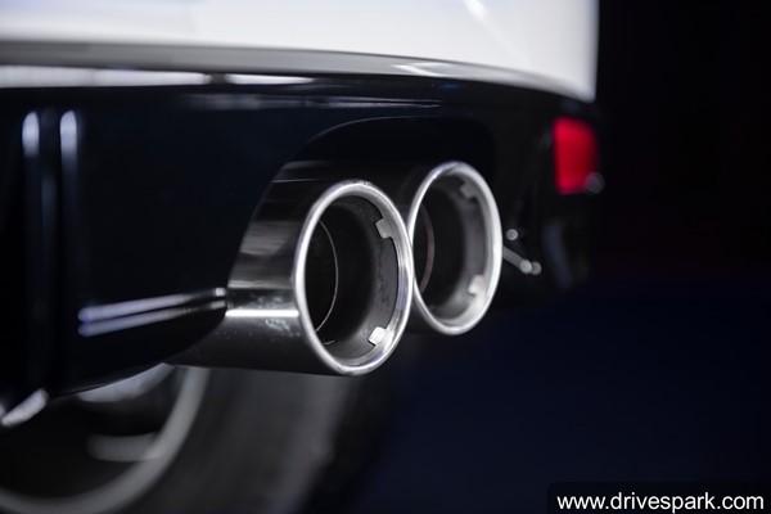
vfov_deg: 19.5
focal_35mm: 70
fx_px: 1499
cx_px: 386
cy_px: 257
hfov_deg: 28.8
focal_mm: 70
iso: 250
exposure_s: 1/100
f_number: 2.8
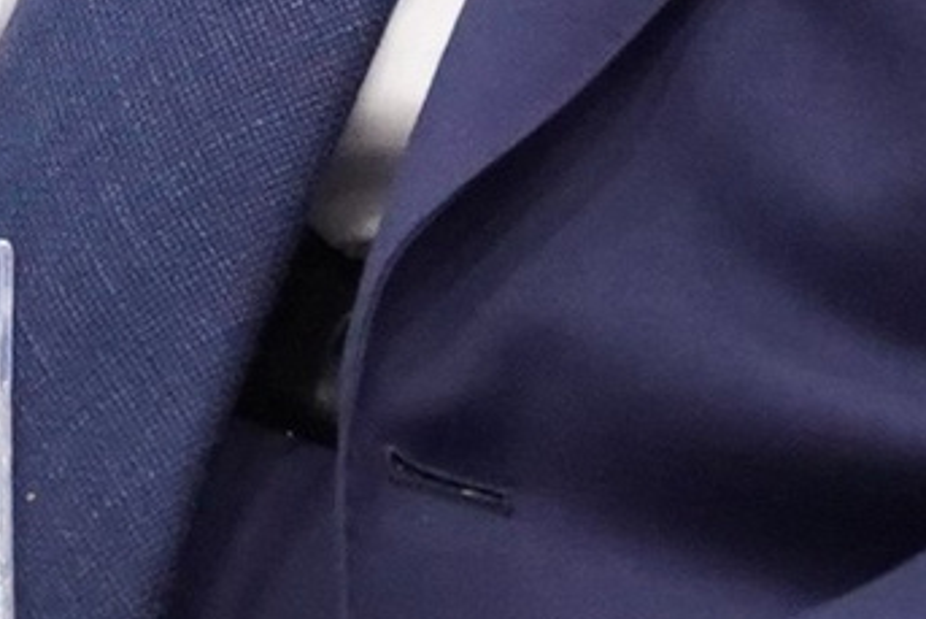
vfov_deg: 0.7
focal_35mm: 2056
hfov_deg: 1.0
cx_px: 562
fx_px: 52904
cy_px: -1497
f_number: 5.6
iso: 3200
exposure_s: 1/125
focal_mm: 184
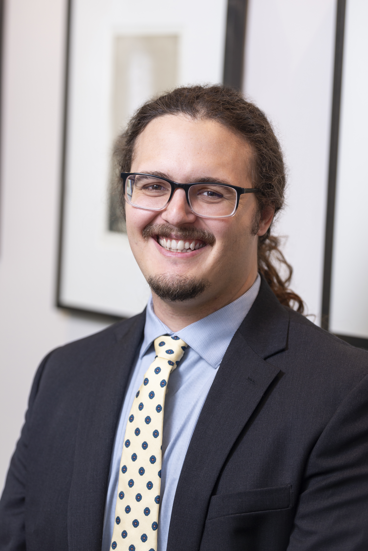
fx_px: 1838
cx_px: 184
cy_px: 276
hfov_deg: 11.4
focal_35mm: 120
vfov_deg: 17.1
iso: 400
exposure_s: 1/160
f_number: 3.5
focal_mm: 120
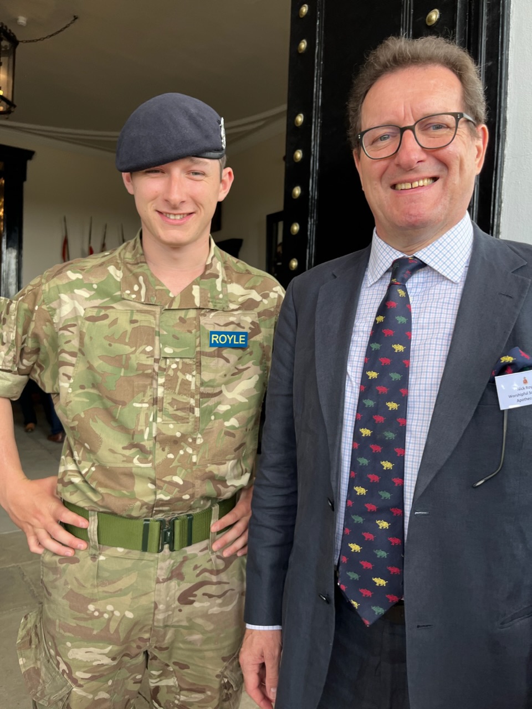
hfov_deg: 53.1
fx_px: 533
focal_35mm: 26
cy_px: 354
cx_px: 266
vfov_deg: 67.3
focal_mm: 5.1
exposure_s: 1/298
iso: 50
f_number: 1.6
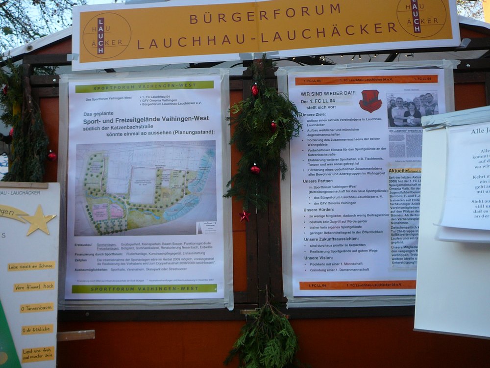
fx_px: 495
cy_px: 184
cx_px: 245
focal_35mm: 35
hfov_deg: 52.6
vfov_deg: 40.7
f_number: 2.8
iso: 80
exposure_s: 1/250
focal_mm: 5.2
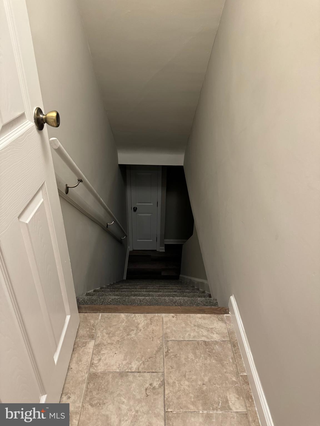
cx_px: 160
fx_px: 296
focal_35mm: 24
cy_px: 213
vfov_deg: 71.6
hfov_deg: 56.8
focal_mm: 6.76
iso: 500
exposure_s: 1/60
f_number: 1.78
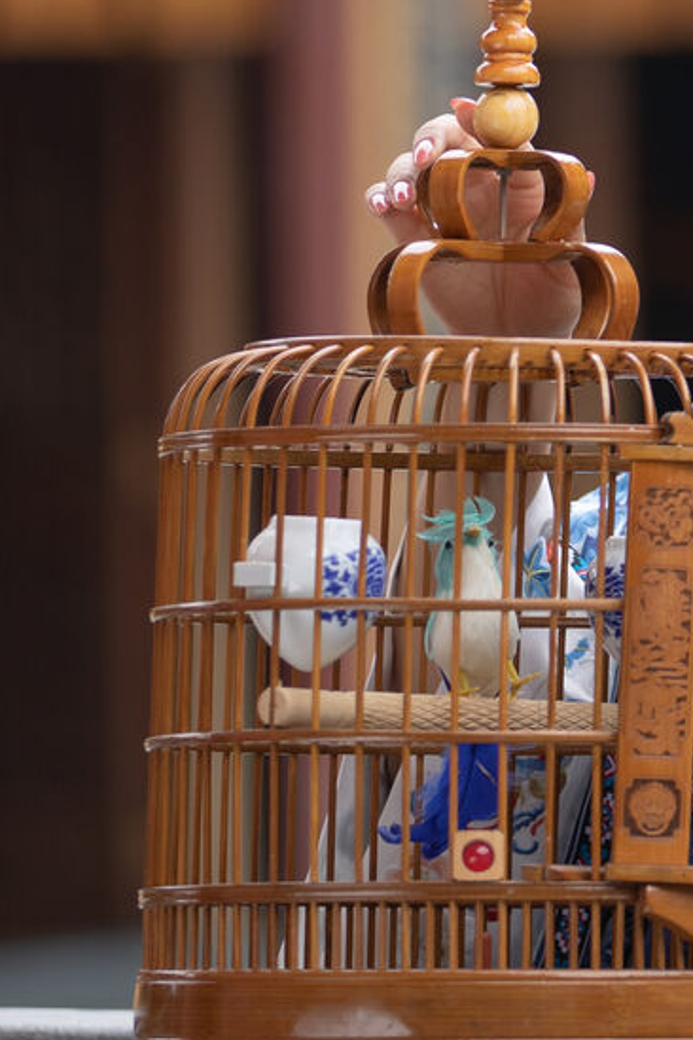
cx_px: 1094
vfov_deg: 4.7
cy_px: -290
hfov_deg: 3.1
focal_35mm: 439
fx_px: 12675
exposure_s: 1/400
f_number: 2.8
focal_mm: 135
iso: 160
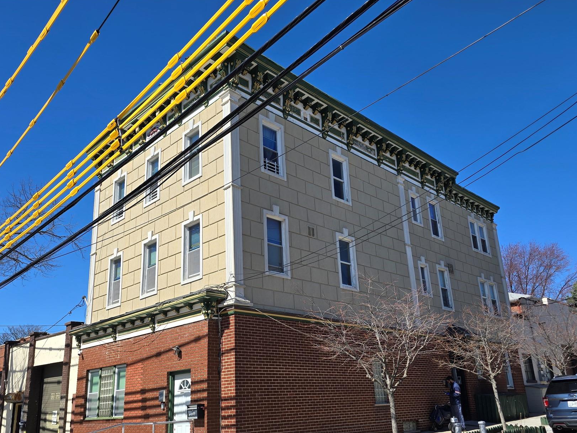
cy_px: 271
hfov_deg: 61.7
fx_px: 483
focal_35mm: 29
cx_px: 285
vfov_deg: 47.8
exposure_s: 1/784
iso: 12
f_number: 1.7
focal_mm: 6.3
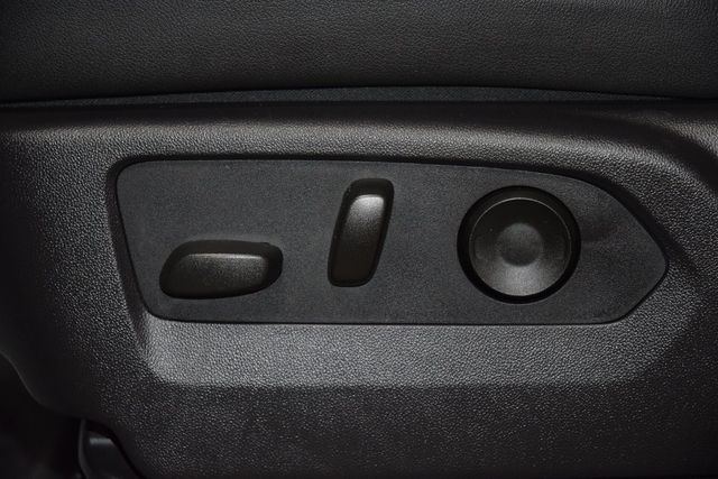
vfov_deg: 13.0
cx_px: 359
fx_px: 2095
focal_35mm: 105
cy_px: 240
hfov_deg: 19.5
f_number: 4.5
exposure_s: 1/125
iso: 2000
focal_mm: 70
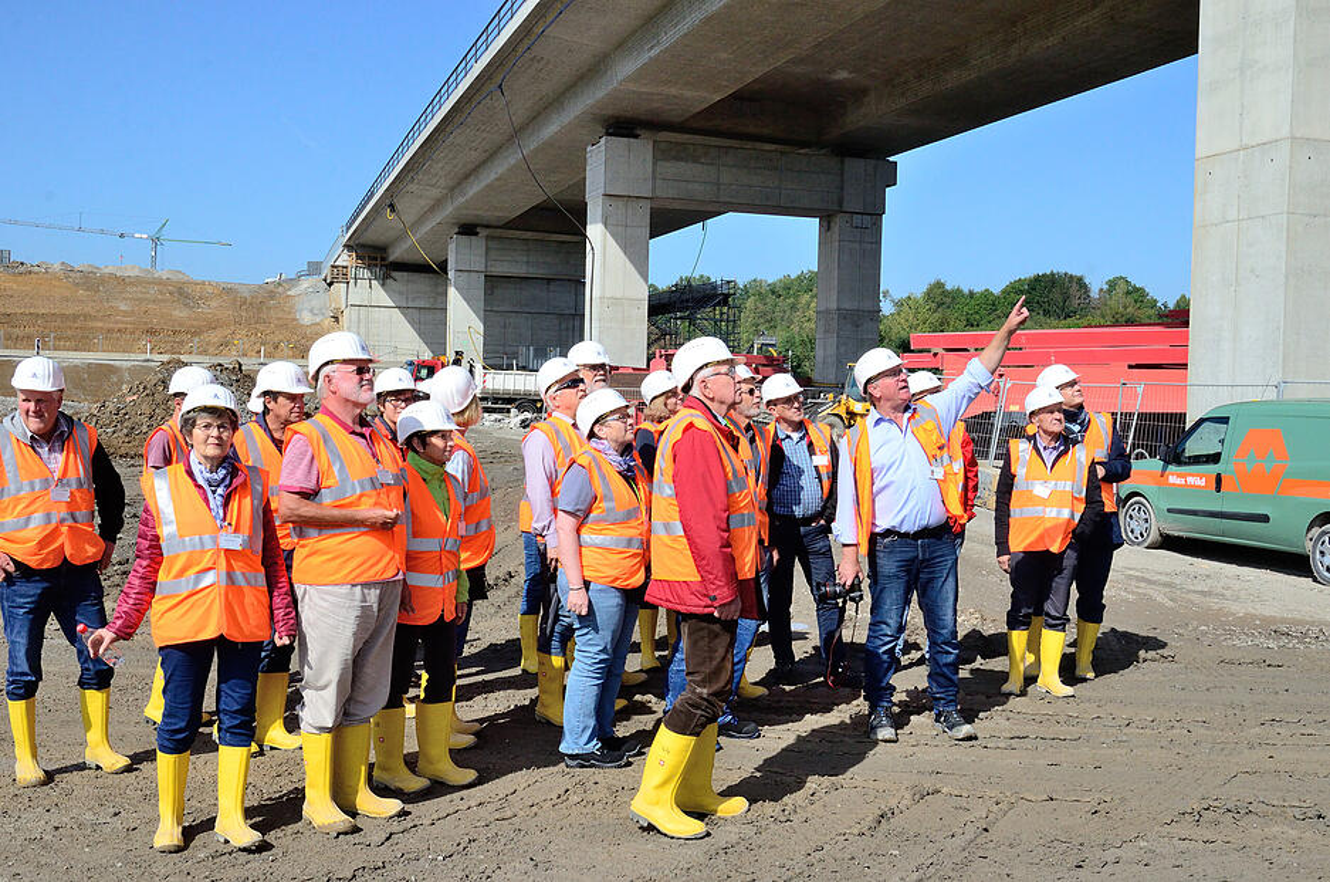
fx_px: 1383
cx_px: 665
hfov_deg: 51.4
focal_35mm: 38
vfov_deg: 35.4
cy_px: 441
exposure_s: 1/1000
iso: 1000
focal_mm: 25
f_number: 16
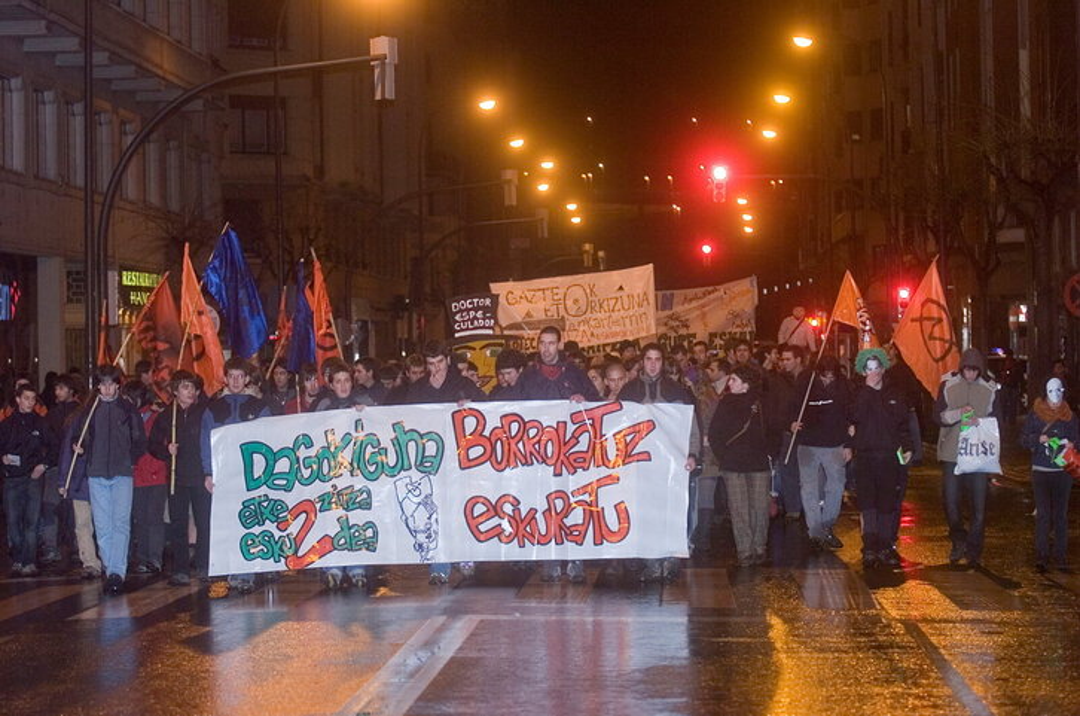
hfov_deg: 16.7
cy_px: 358
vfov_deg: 11.1
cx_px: 540
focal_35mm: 123
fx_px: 3683
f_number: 2.8
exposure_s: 1/50
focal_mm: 82
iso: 400
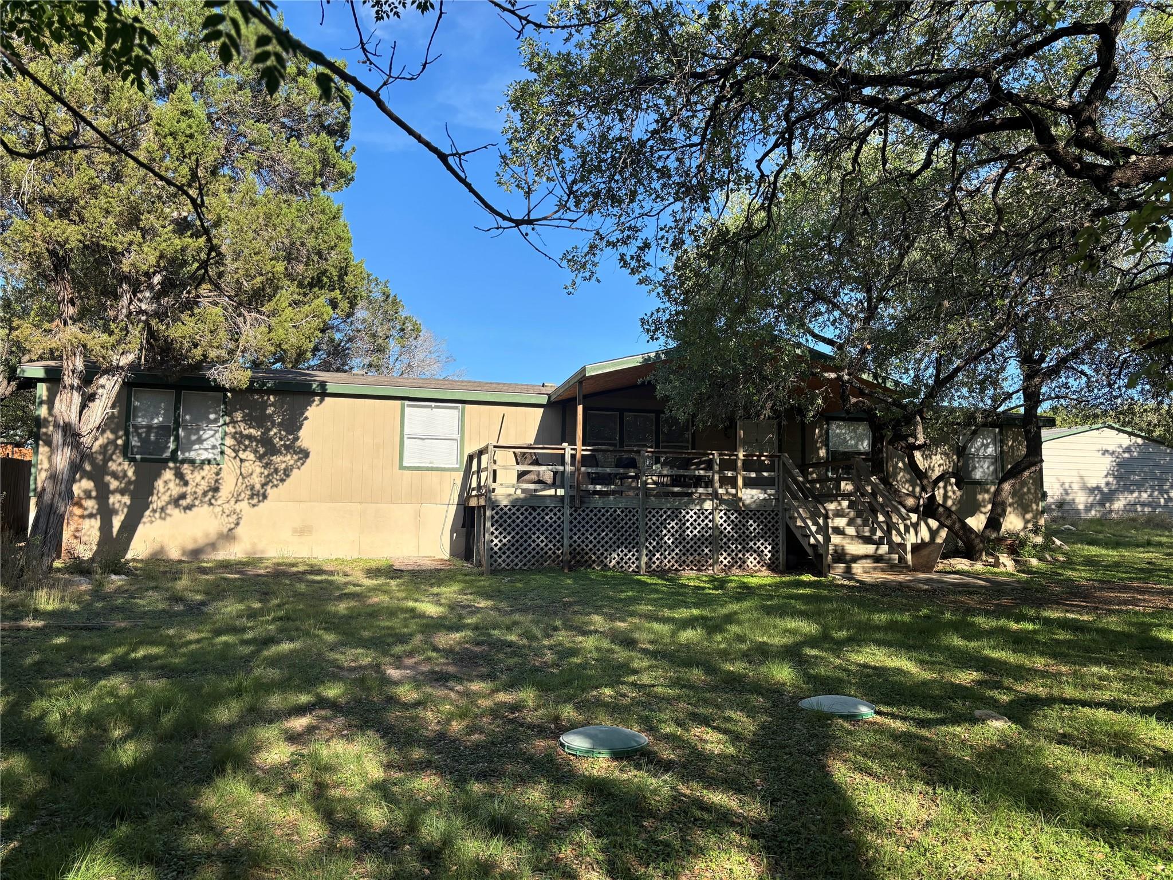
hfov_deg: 67.3
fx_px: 881
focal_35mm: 26
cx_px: 586
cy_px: 440
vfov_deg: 53.1
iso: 50
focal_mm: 5.96
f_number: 1.6
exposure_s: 1/1399
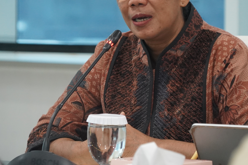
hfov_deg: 6.7
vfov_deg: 4.5
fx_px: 2122
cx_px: 137
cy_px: 60
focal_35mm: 308
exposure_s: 1/125
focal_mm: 150
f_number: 6.3
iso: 4000
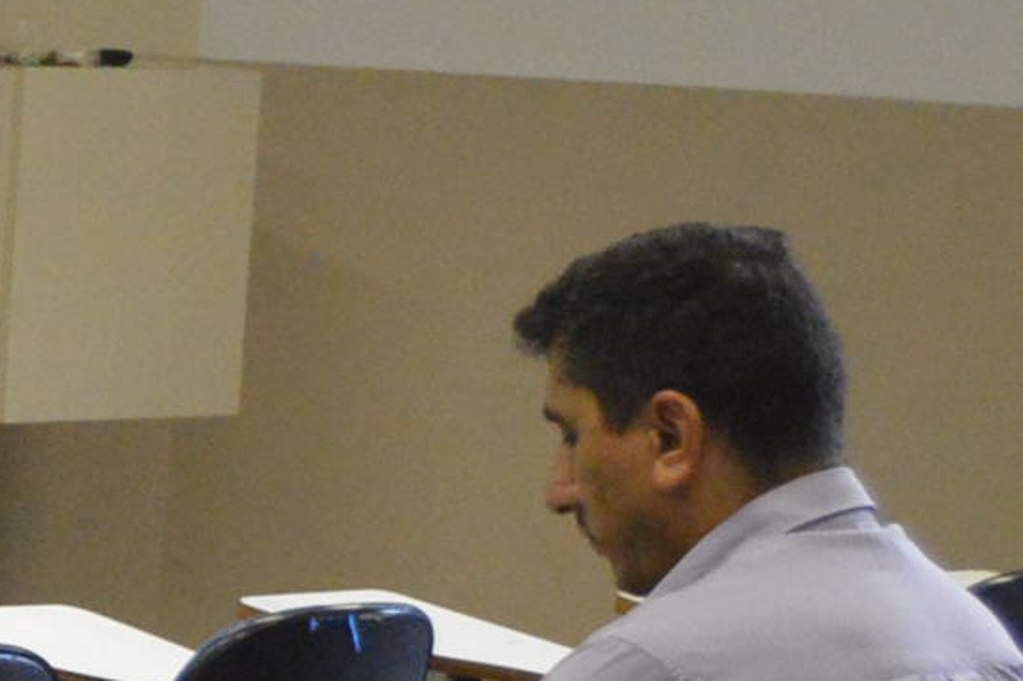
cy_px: 161
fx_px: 5680
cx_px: -1768
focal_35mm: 200
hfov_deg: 8.9
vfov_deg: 6.9
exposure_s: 1/250
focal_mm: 24
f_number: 4
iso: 3200
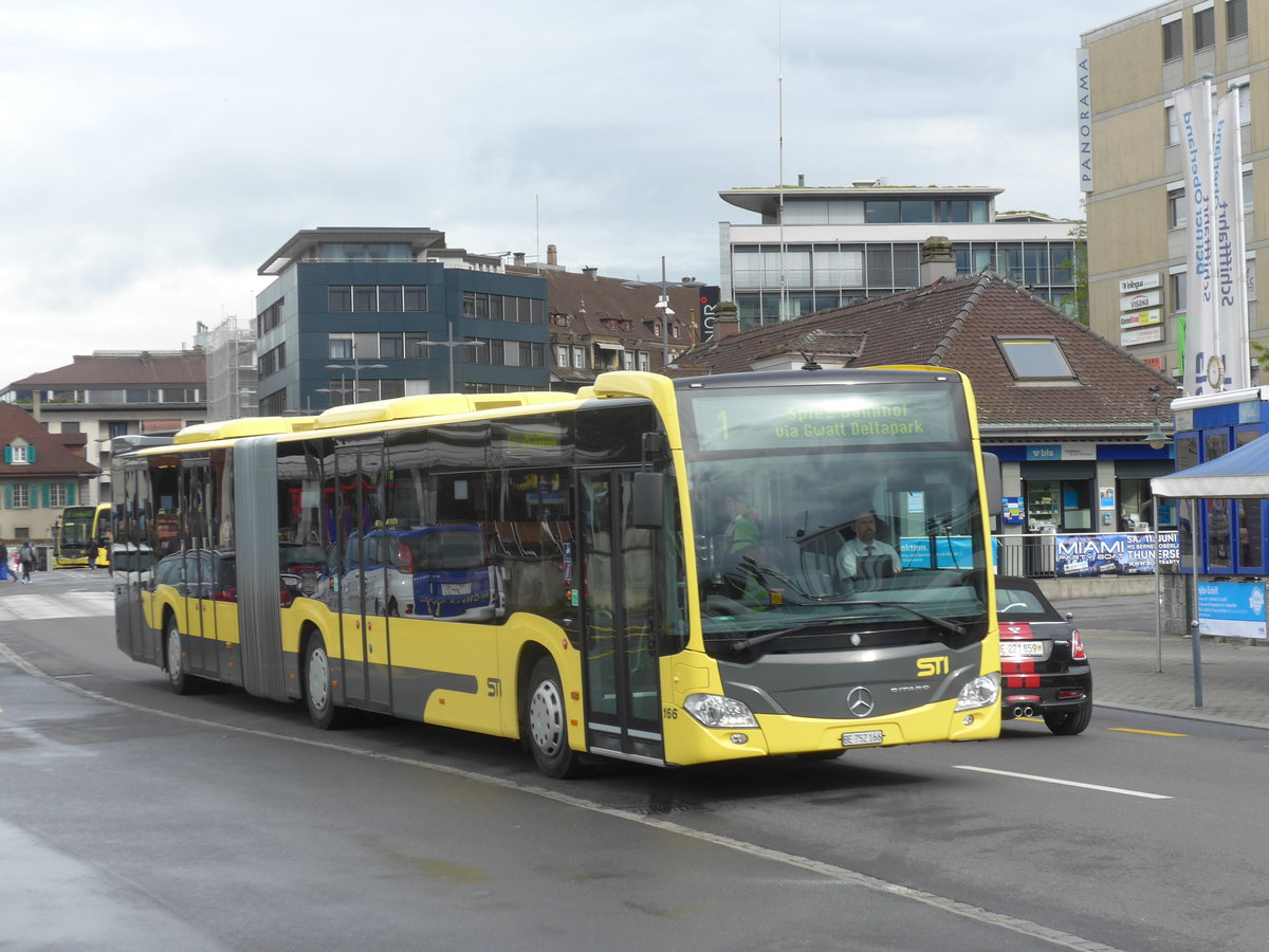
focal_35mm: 80
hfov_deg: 24.4
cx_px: 634
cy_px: 476
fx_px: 2933
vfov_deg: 18.4
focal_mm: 16
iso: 125
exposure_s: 1/320
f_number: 4.4
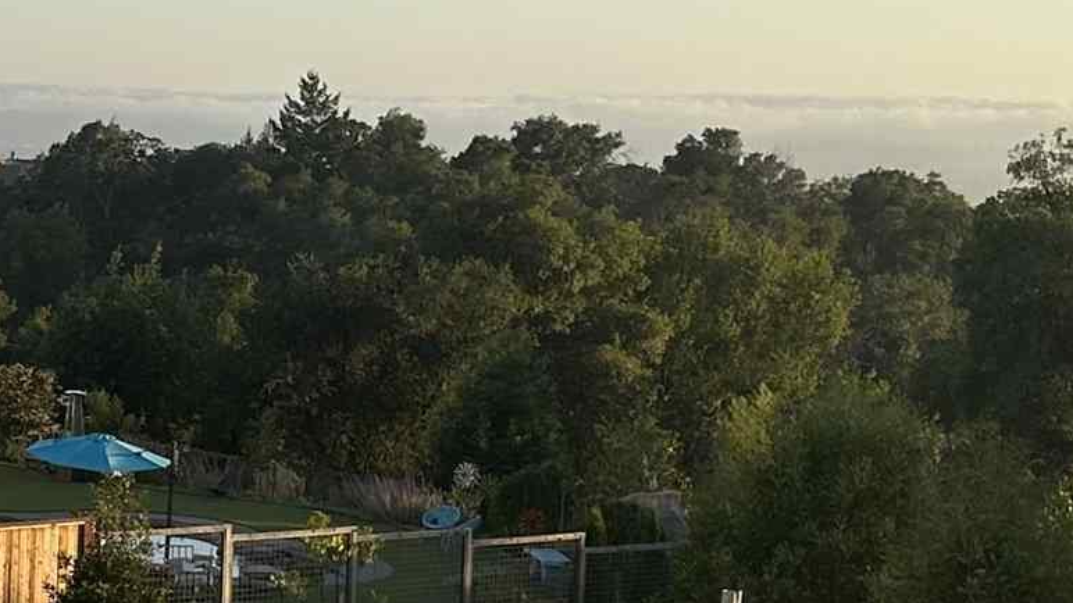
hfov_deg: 19.3
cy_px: 485
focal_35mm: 104
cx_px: -249
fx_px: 2959
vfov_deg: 11.6
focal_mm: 6.86
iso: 80
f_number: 1.78
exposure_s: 1/1845
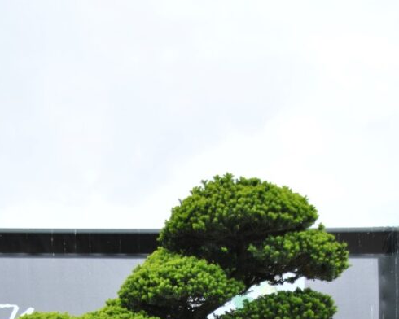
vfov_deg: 14.0
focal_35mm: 106
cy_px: 415
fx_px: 1252
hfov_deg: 18.1
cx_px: 185
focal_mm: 36
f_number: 5.6
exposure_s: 1/320
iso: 200
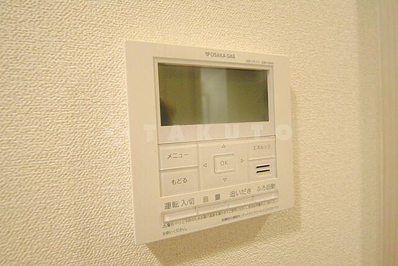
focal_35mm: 16
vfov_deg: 72.2
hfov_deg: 94.9
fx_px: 183
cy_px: 133
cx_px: 199
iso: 1600
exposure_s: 1/40
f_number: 4.8
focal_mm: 11
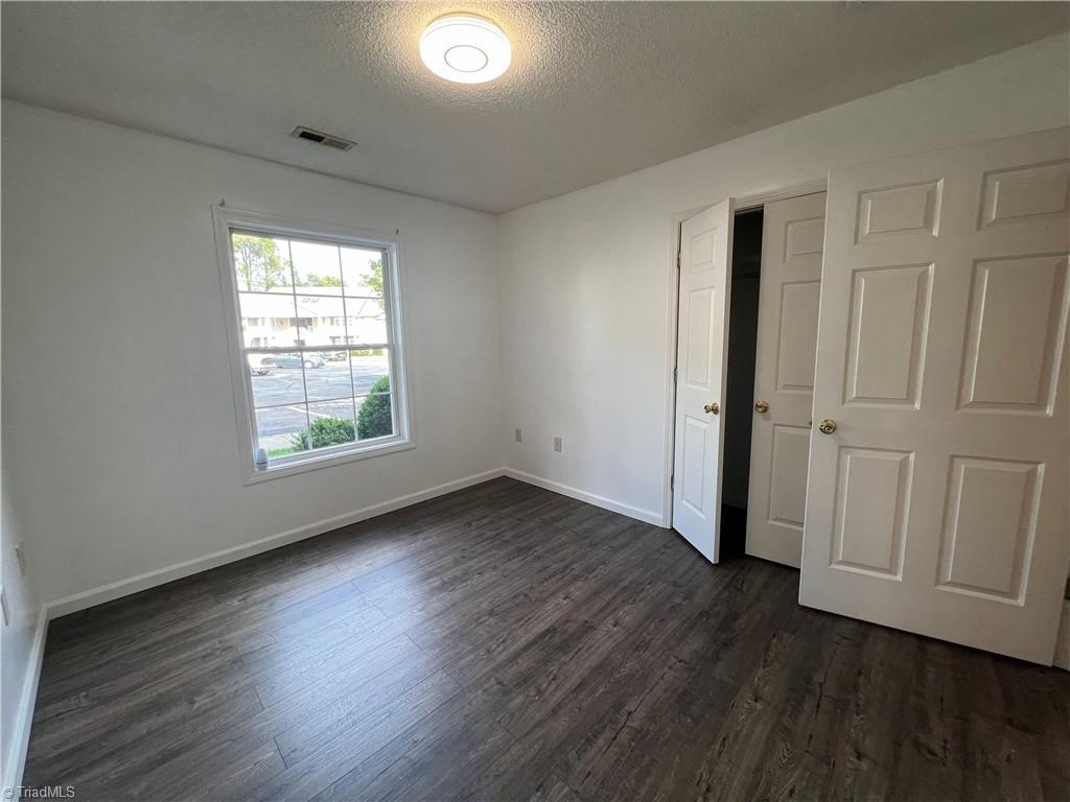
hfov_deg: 106.2
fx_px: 402
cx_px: 535
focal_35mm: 13
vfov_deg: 89.9
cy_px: 401
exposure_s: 1/120
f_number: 1.8
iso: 64
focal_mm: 1.57
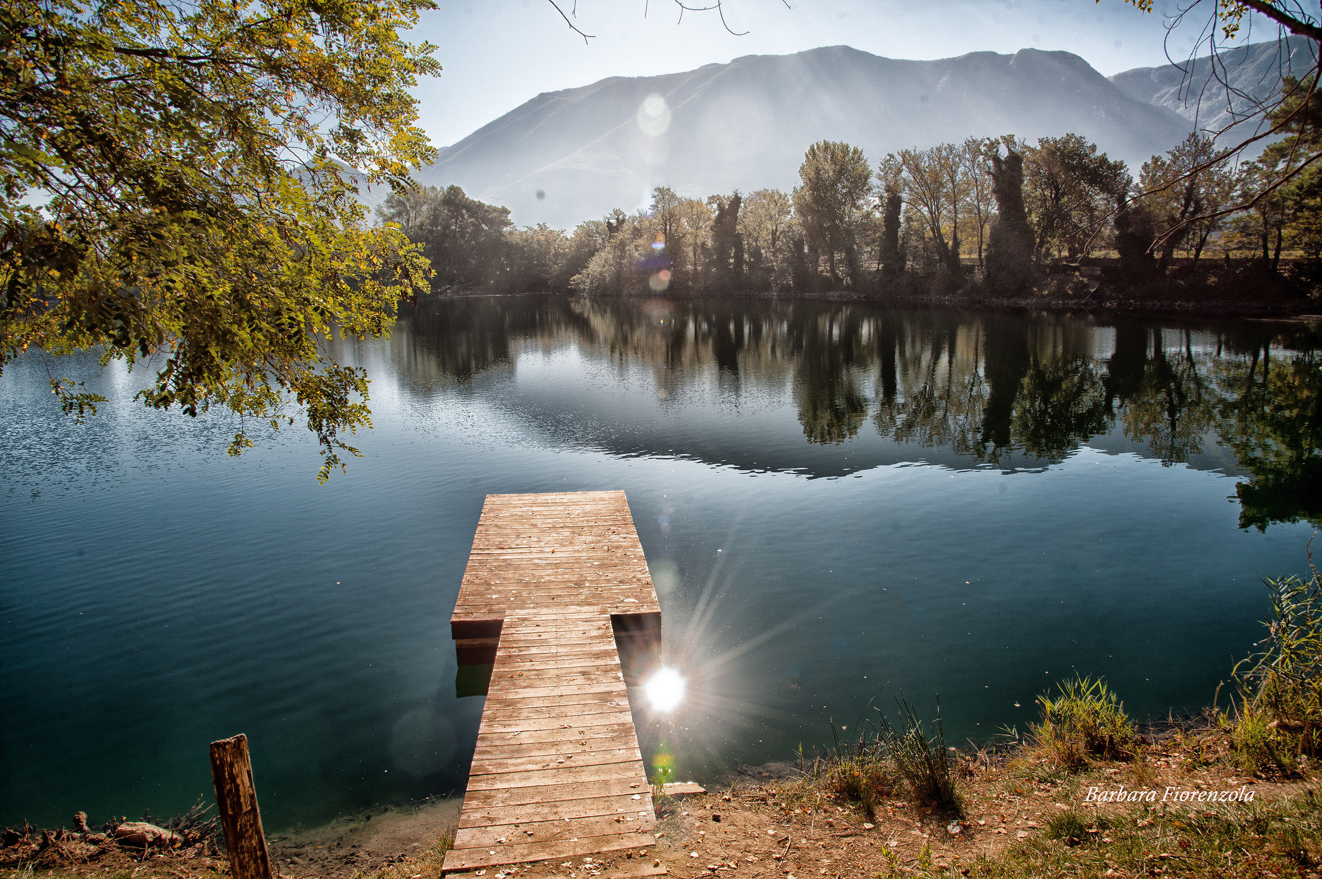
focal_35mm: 24
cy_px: 440
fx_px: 881
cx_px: 661
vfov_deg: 53.1
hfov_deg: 73.8
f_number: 10
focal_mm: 24
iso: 250
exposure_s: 1/250
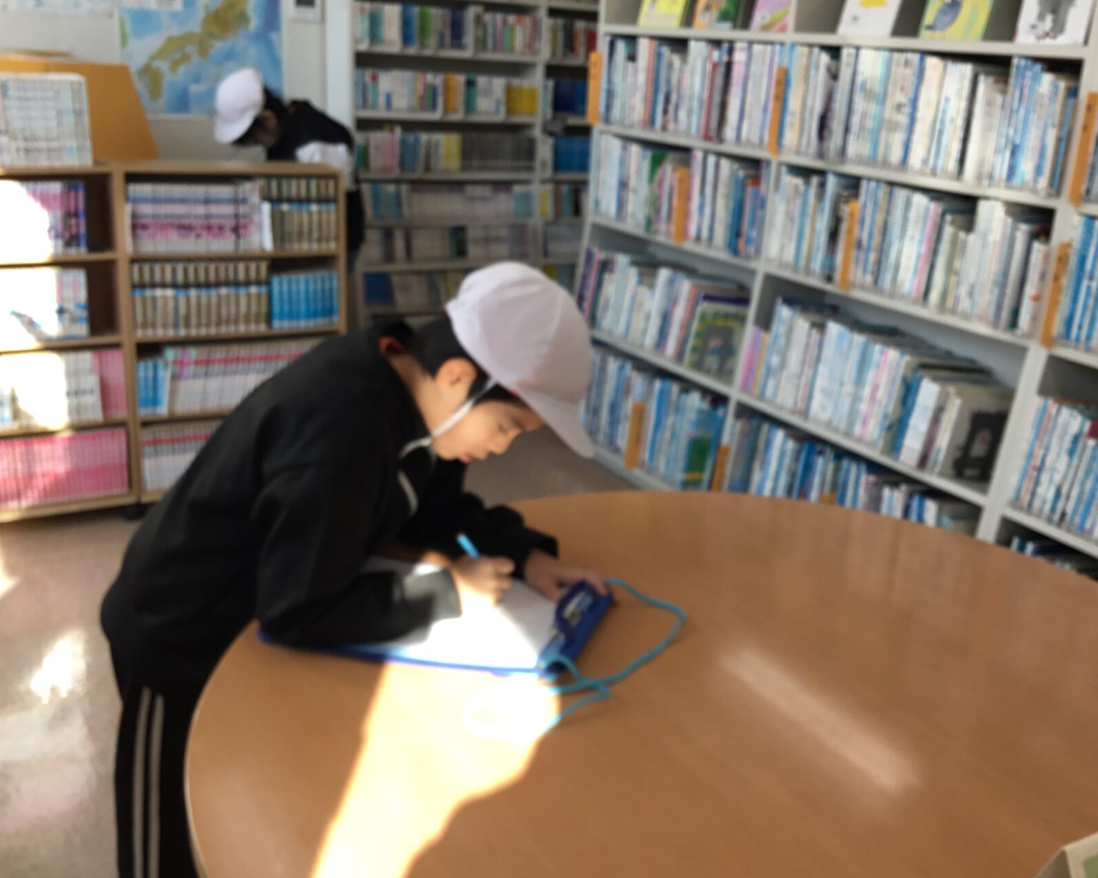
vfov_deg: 43.4
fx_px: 1105
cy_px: 444
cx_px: 591
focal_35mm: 34
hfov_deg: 52.8
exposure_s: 1/100
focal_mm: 3.3
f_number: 2.4
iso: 25
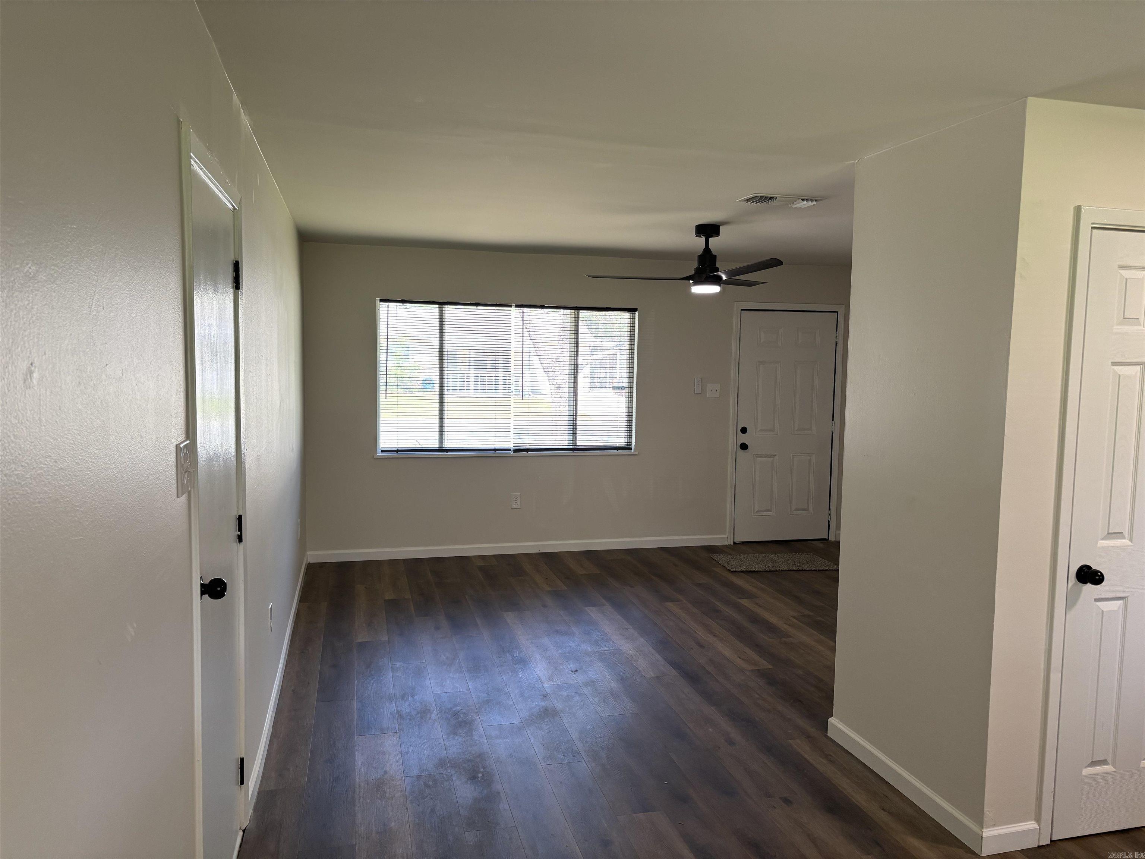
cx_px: 572
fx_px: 860
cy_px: 430
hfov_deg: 67.3
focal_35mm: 26
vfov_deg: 53.1
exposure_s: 1/121
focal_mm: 5.96
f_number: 1.6
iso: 125
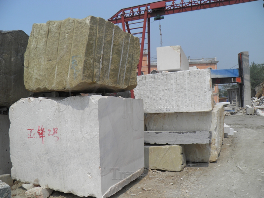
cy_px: 99
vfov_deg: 49.7
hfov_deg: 63.4
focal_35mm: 28
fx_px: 214
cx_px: 132
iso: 50
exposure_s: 1/1000
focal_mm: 4.9
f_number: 4
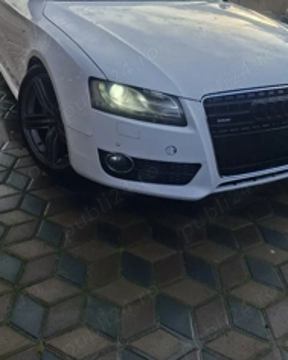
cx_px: 140
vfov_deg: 46.6
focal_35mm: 38
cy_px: 101
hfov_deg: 39.2
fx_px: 405
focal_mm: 5.54
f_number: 1.8
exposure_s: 1/1000
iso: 50
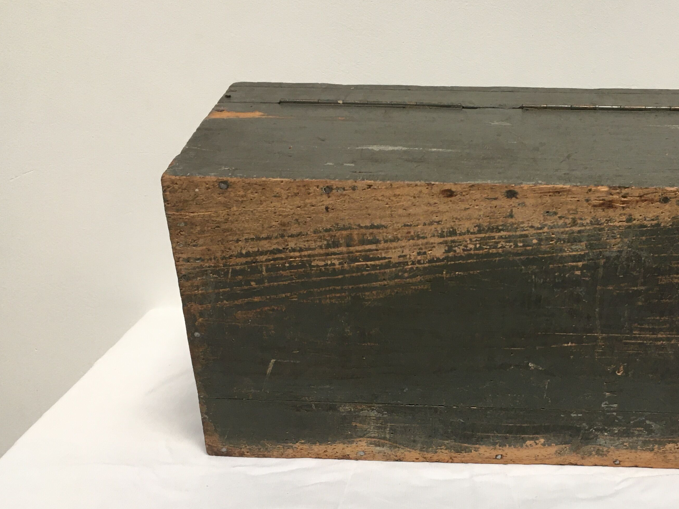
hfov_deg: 41.5
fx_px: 883
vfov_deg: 32.0
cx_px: 459
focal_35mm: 45
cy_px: 319
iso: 50
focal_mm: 4.15
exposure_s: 1/33
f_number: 2.2
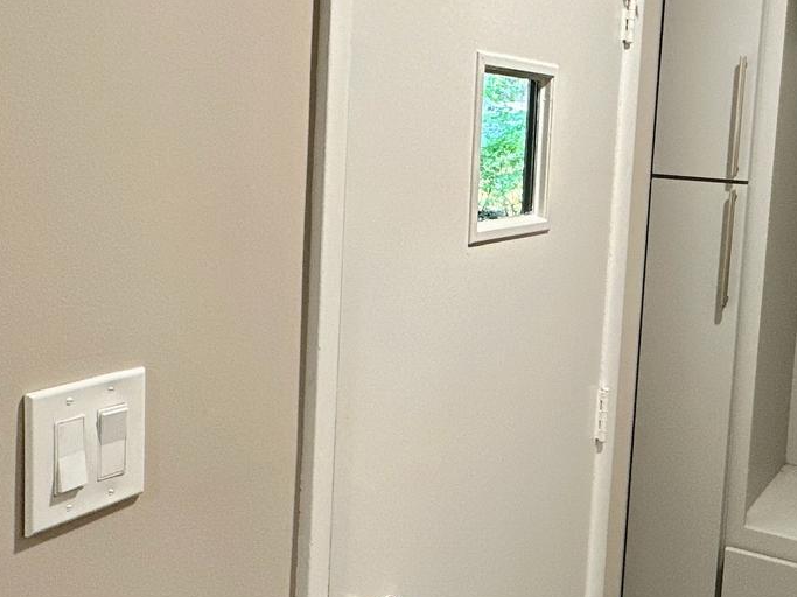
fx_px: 967
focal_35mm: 42
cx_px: 496
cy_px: 222
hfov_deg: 44.5
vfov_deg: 34.2
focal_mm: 2.22
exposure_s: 1/60
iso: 200
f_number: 2.2
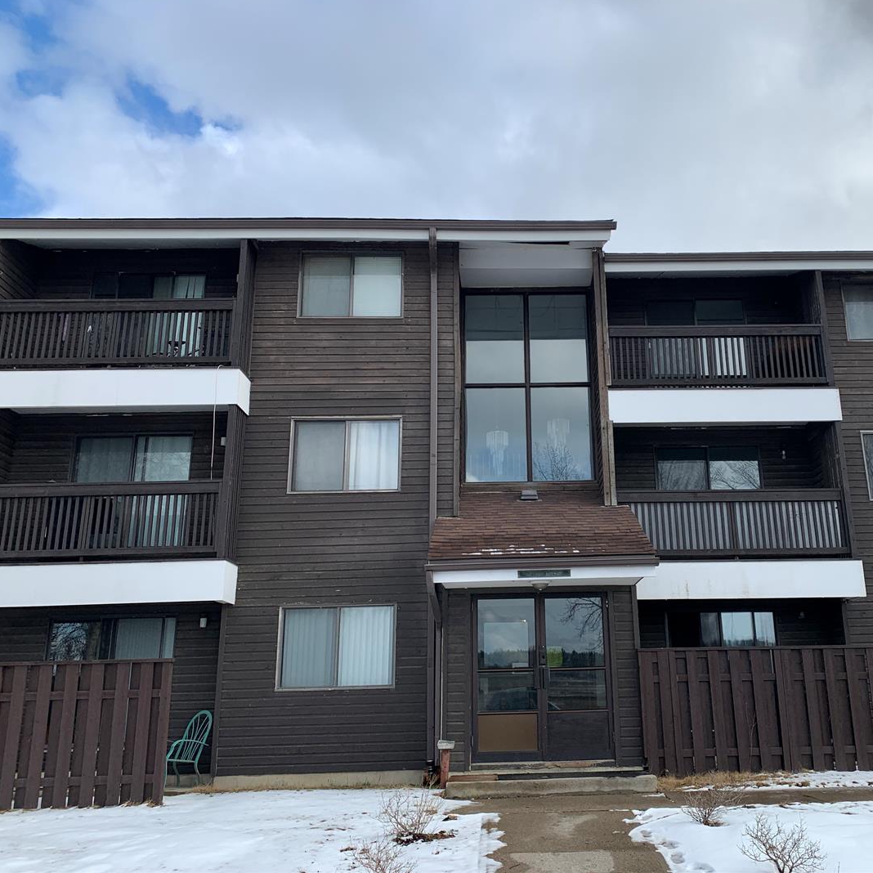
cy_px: 432
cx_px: 546
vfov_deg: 52.5
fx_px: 885
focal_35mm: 31
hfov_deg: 52.0
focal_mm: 4.25
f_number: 1.8
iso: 25
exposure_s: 1/1689
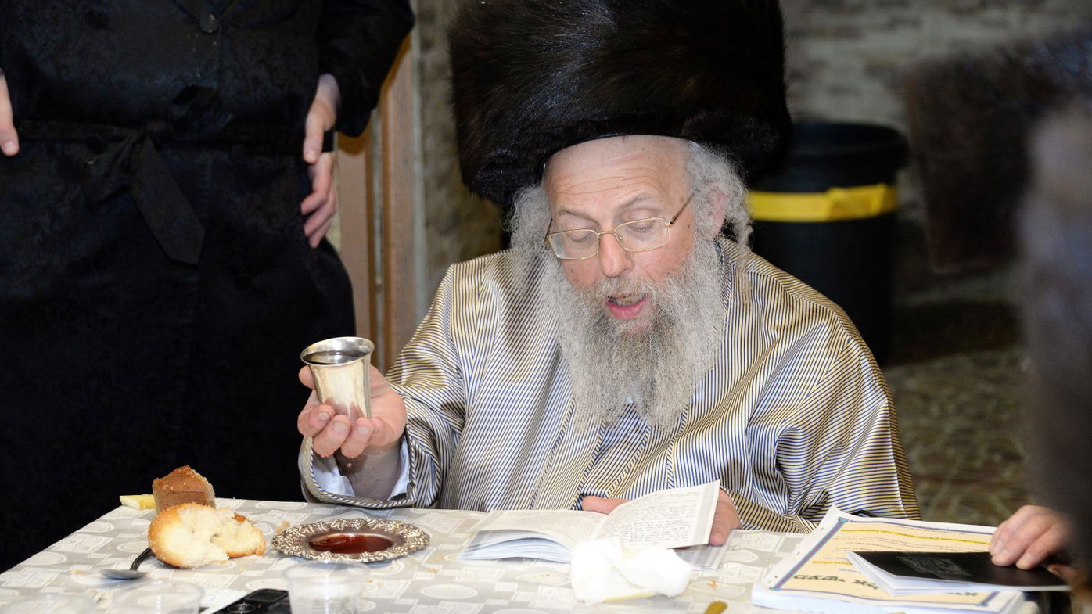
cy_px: 305
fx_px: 2982
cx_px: 547
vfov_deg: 11.8
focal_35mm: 103
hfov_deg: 20.8
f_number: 5.6
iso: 2500
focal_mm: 98
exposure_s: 1/60
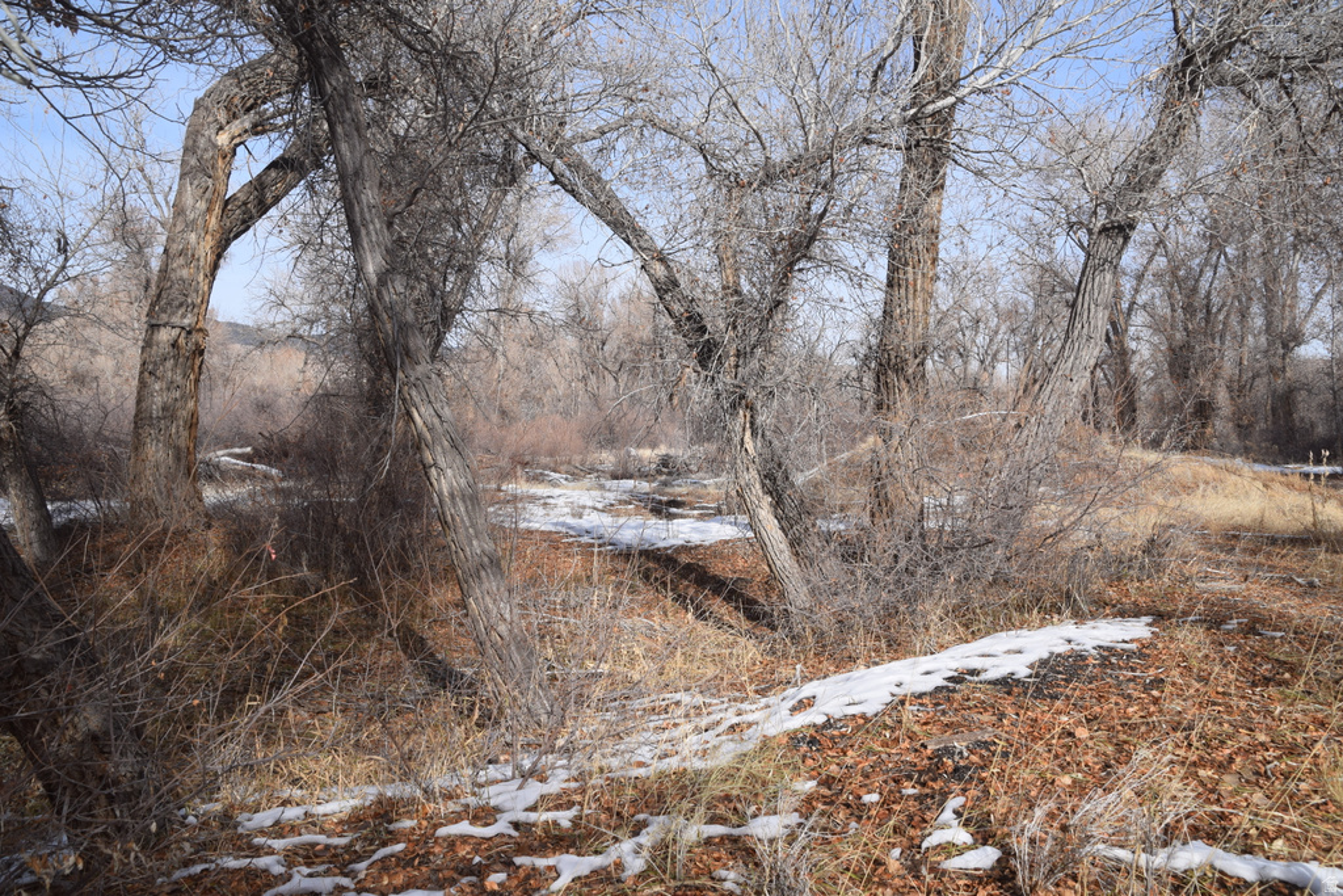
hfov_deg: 57.2
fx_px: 1231
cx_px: 672
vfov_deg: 40.0
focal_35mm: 33
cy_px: 448
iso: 200
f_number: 9
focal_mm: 22
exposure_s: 1/320
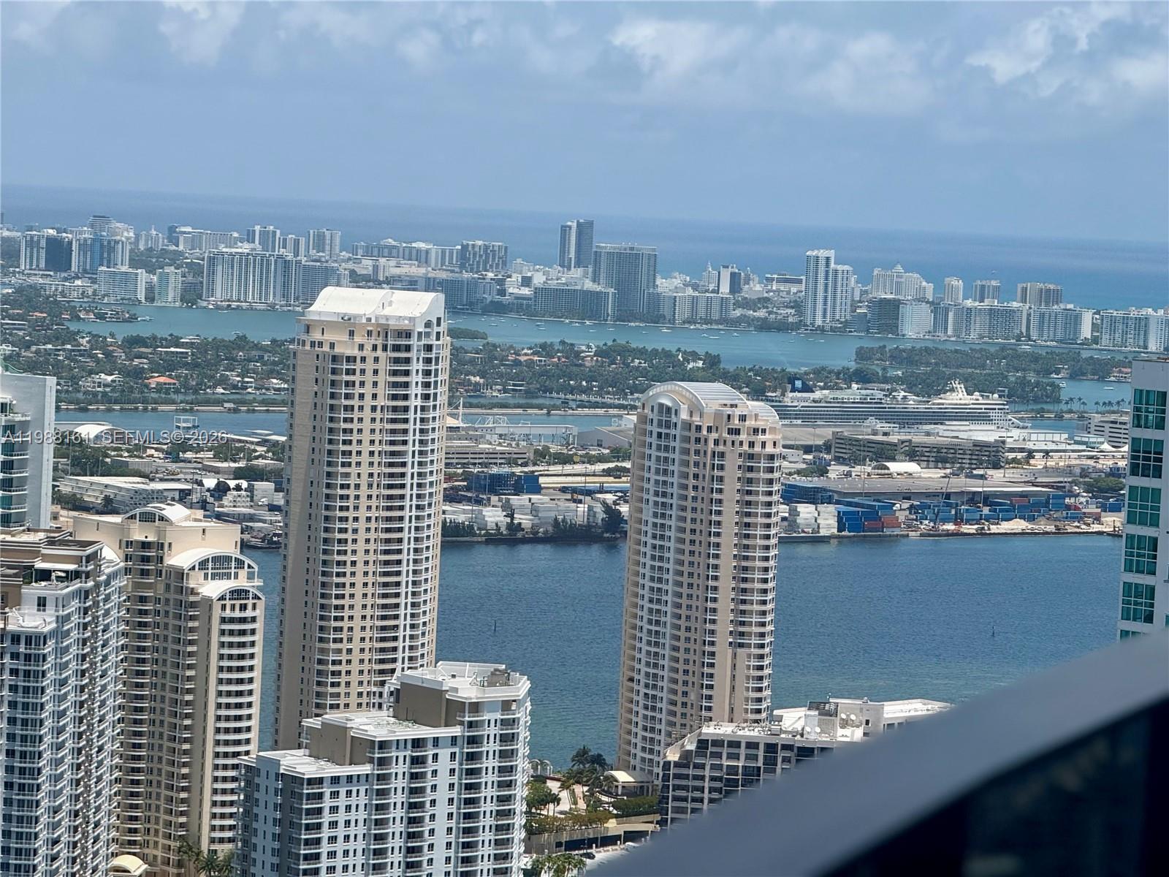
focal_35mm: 120
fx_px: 4052
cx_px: 584
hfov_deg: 16.4
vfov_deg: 12.3
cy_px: 438
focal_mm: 15.66
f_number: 2.8
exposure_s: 1/2817
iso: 64
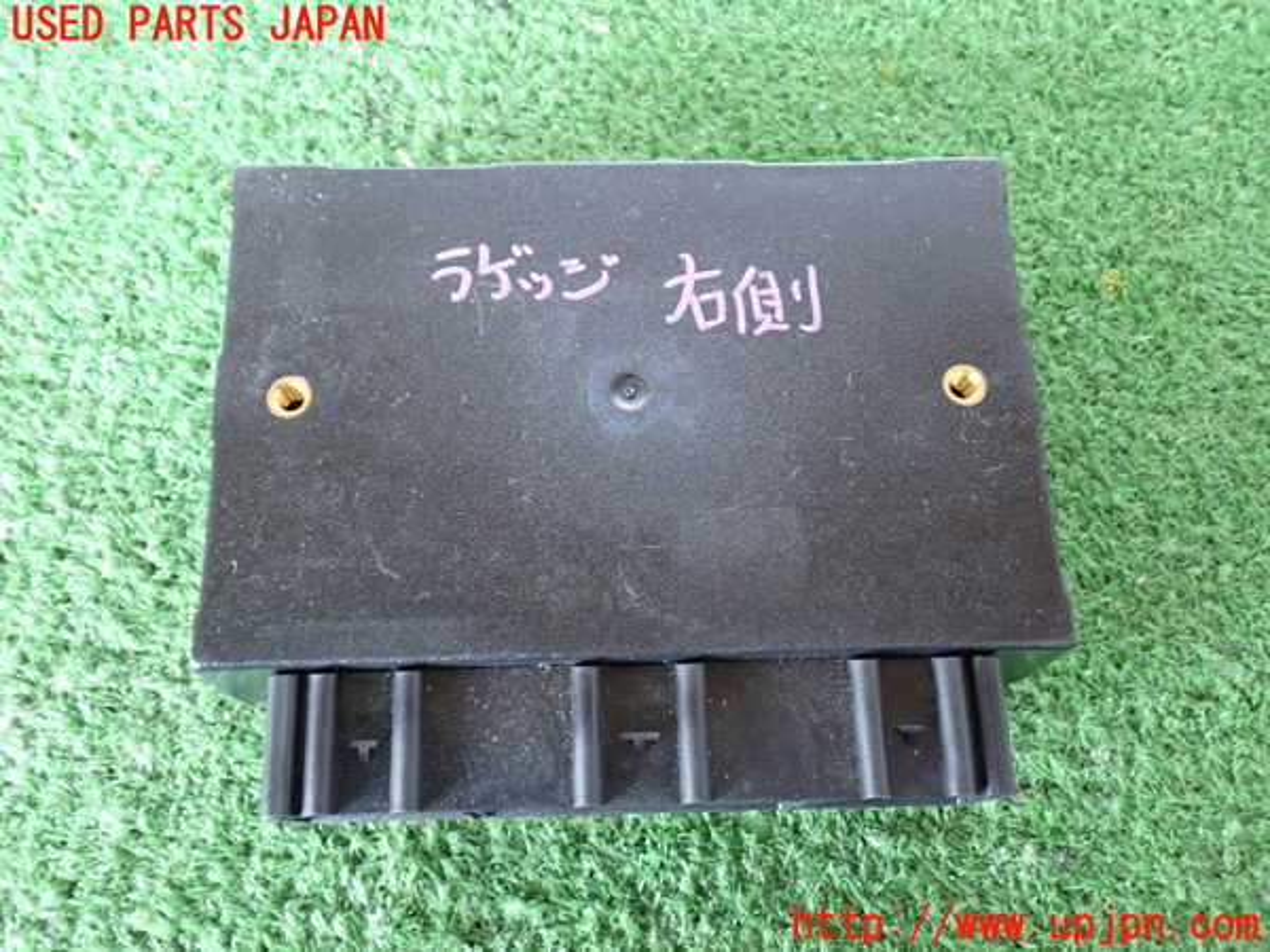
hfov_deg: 56.8
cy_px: 476
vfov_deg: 44.2
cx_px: 635
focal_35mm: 32
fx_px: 1174
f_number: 2.4
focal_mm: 5.79
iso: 800
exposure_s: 1/30
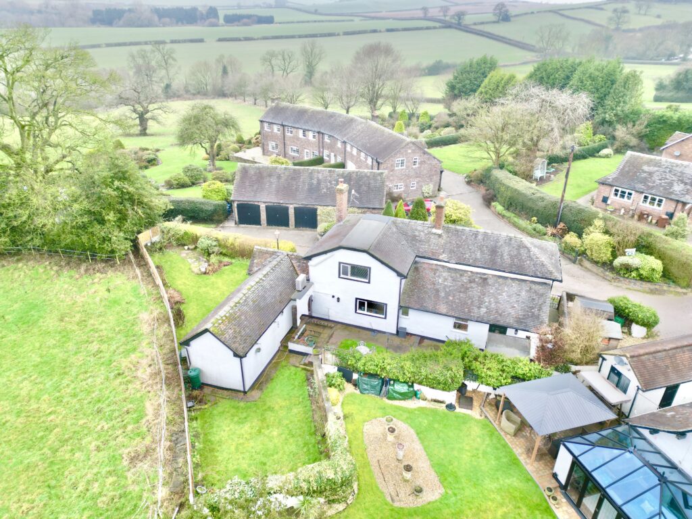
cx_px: 346
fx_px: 480
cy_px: 260
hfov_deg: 71.6
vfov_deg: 56.8
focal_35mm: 24
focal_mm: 6.72
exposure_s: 1/180
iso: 140
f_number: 1.7
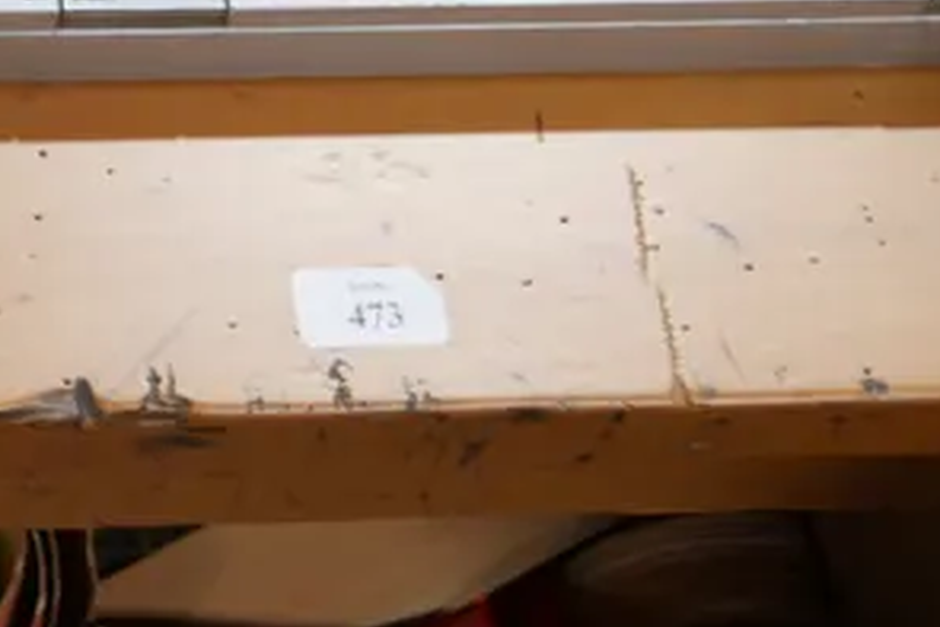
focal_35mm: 101
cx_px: -245
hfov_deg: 18.9
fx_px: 2638
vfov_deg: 12.5
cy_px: -463
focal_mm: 14
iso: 250
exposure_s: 1/60
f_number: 3.5
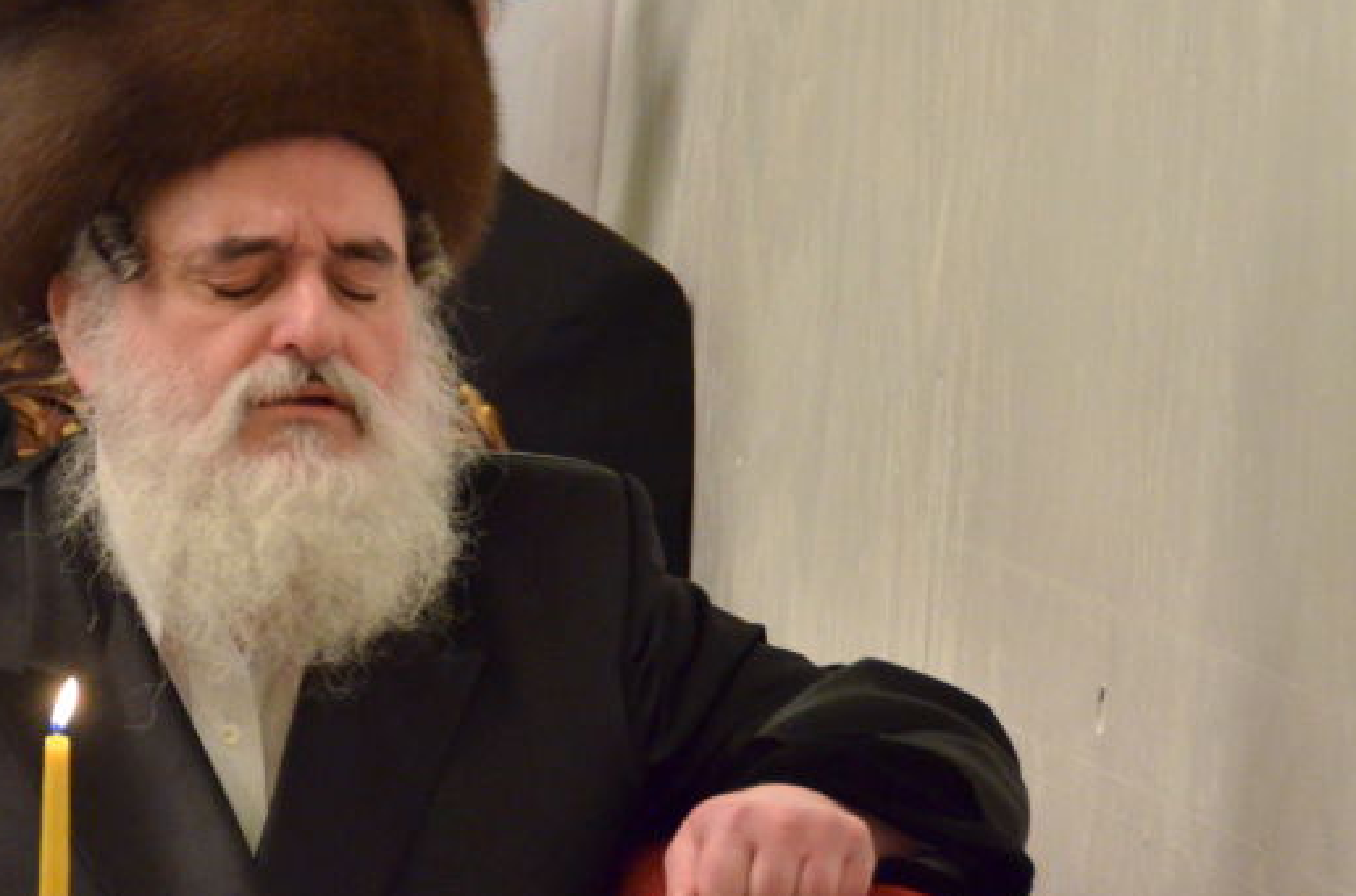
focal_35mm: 283
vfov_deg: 4.8
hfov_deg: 7.3
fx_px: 10630
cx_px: 187
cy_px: 355
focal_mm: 95
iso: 2000
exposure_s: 1/80
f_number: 5.3
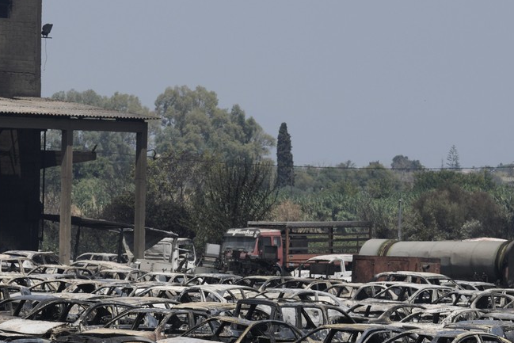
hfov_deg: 8.6
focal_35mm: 239
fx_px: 3413
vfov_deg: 5.7
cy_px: 386
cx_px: 180
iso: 100
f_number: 9
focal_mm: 97
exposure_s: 1/400
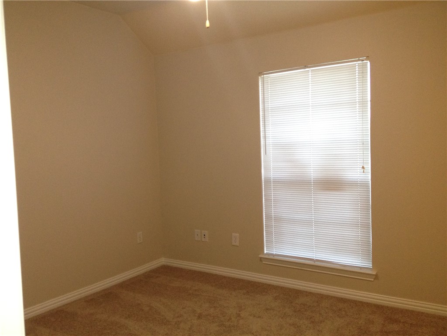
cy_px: 168
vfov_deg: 40.7
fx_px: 452
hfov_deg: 52.6
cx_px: 224
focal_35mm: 35
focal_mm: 4.28
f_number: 2.4
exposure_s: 1/20
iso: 200
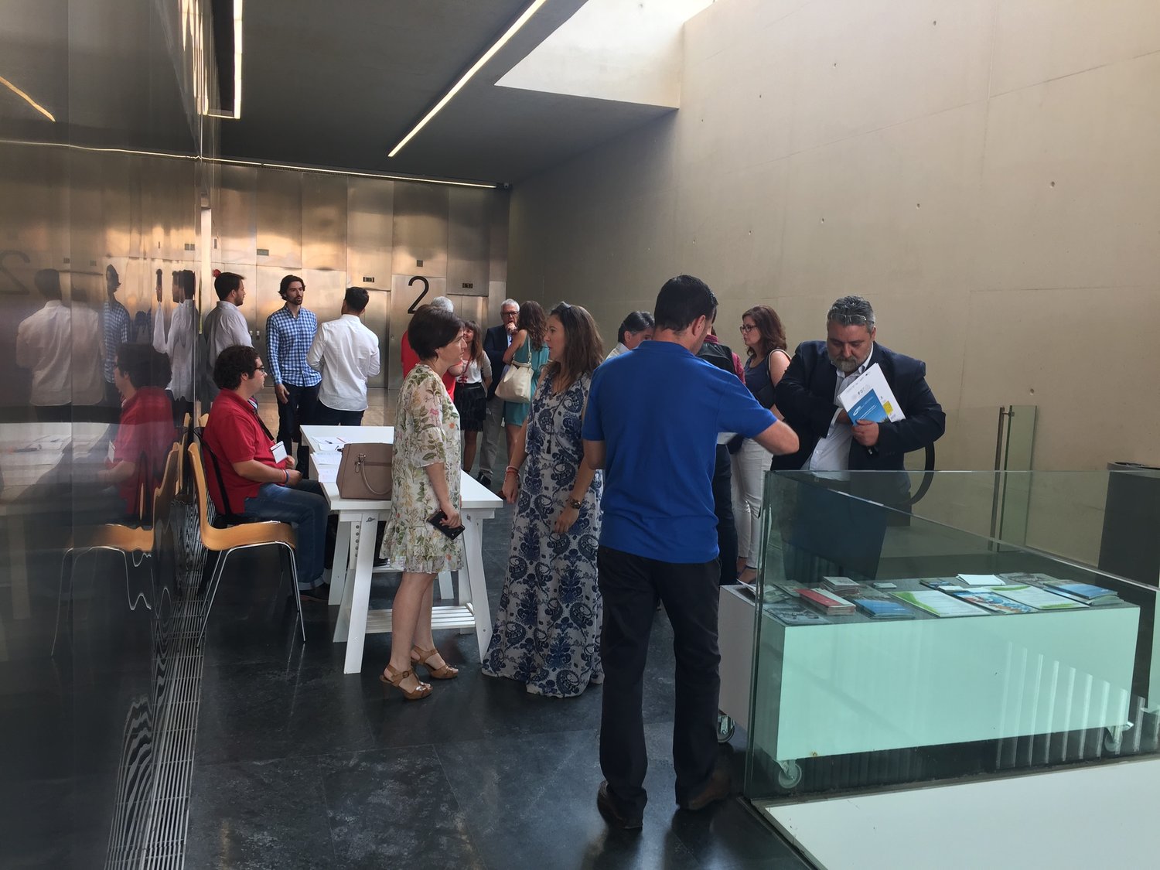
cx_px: 580
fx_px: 972
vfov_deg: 48.2
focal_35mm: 29
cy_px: 435
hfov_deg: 61.7
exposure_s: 1/50
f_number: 2.2
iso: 32
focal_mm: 4.15
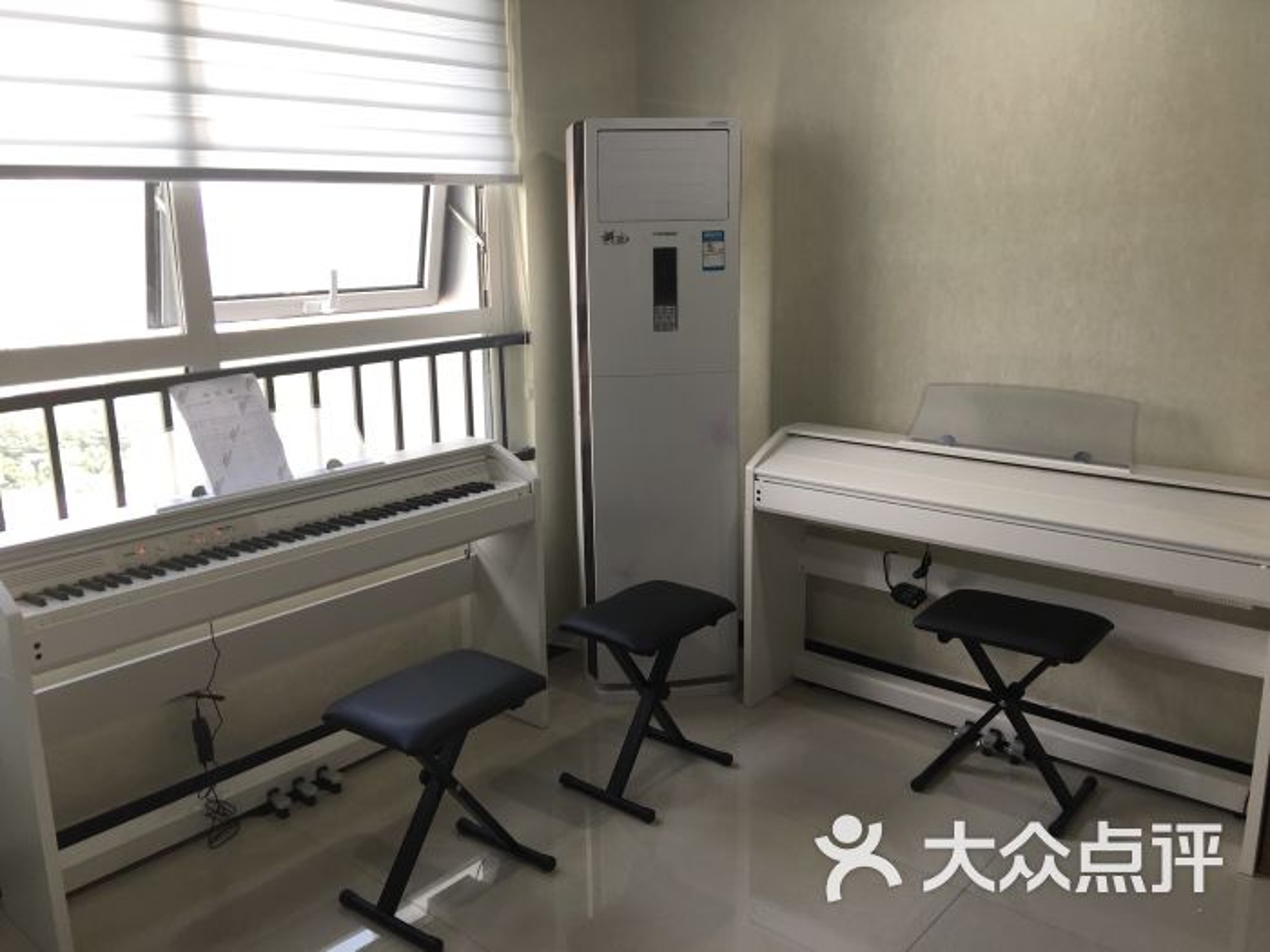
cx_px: 635
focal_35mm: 29
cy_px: 476
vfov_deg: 48.2
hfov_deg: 61.7
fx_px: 1064
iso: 25
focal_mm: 4.15
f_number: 2.2
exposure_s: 1/33
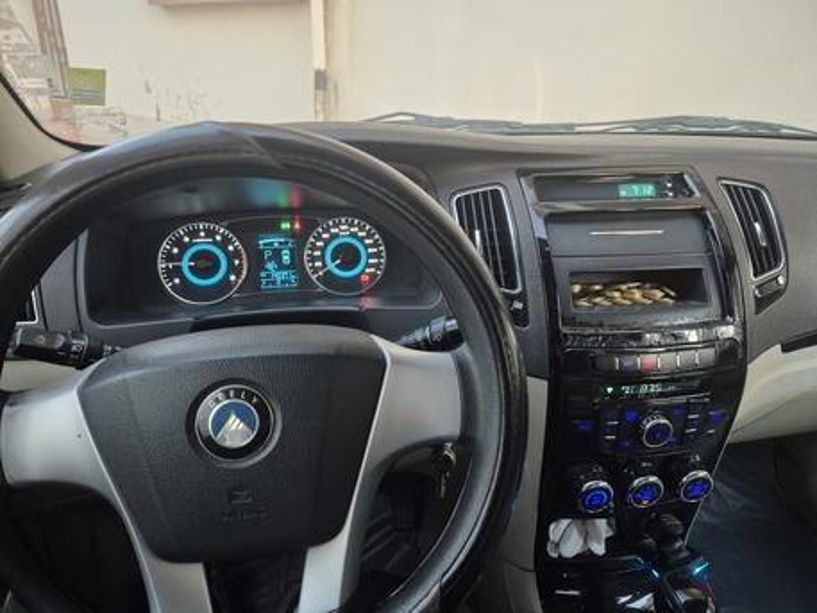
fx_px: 543
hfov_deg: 73.9
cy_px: 306
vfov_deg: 58.9
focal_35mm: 23
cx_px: 408
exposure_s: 1/29
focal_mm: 5.4
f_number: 1.8
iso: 640
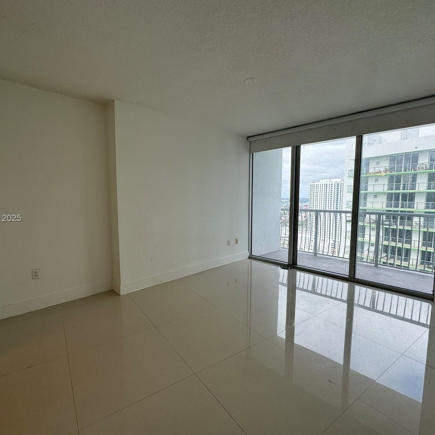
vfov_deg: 84.0
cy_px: 219
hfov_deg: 83.9
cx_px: 204
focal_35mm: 17
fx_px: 242
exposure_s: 1/190
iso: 40
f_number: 2.2
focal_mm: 2.22
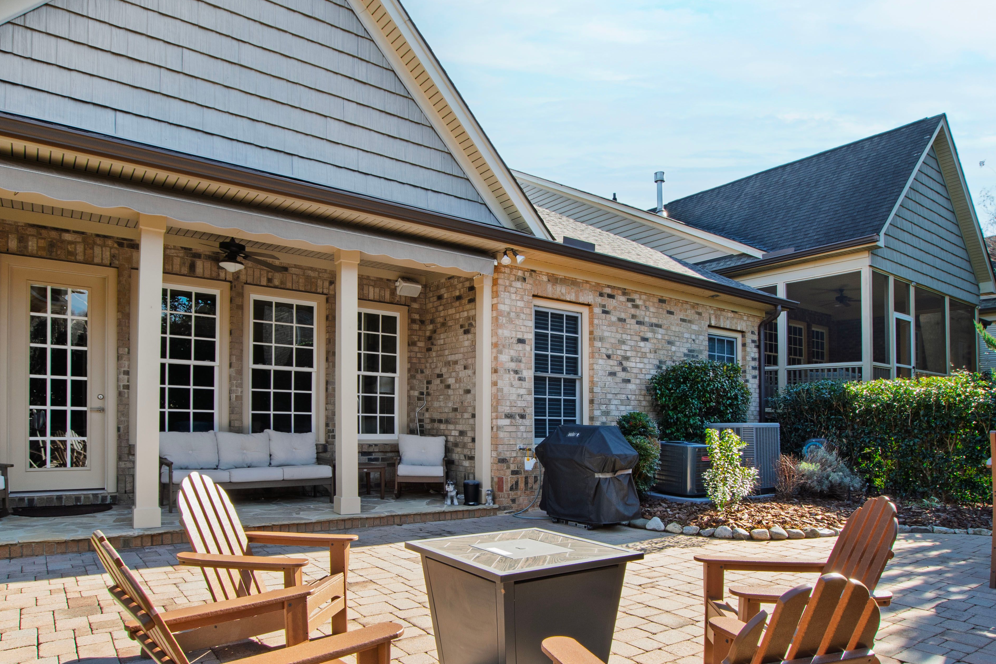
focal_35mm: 22
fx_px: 609
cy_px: 422
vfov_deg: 56.4
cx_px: 526
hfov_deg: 78.5
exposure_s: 1/40
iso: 100
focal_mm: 10
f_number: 8
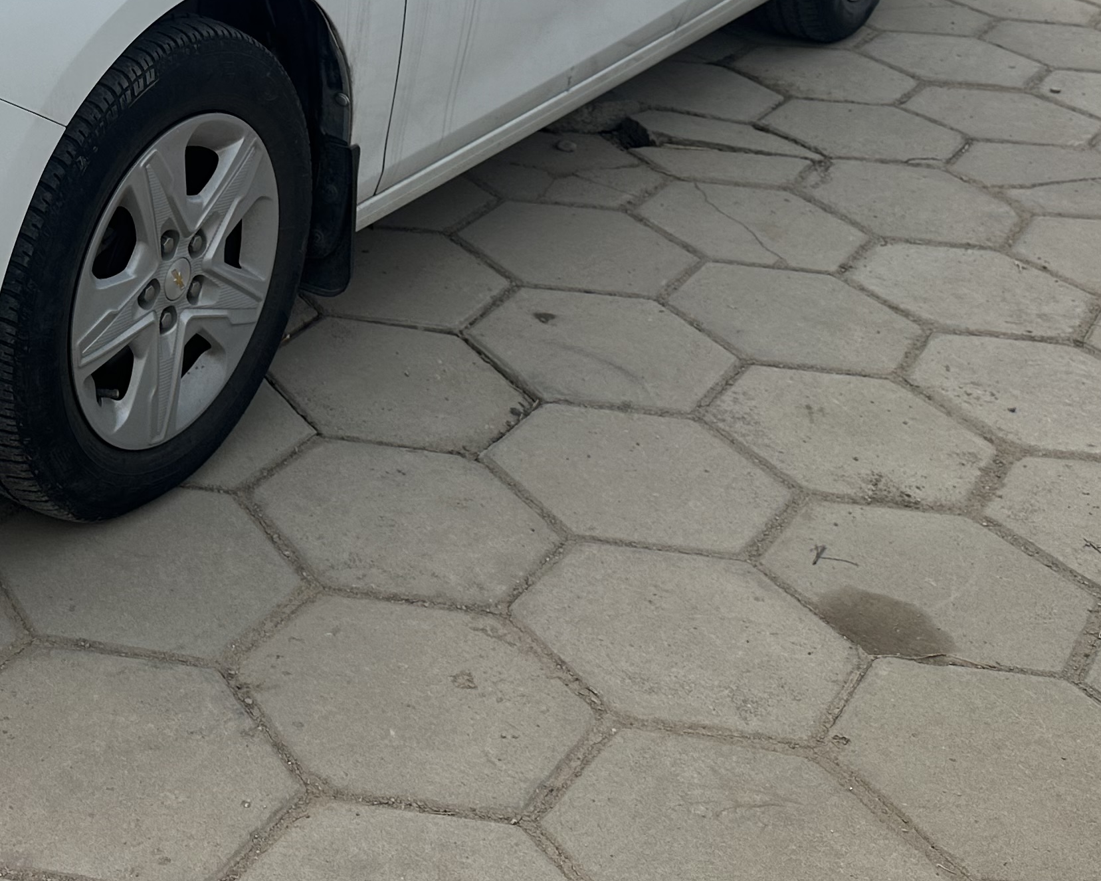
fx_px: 1858
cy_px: -35
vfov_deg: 25.2
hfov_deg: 30.7
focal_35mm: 57
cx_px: 11
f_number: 1.78
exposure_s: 1/1812
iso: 80
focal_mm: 6.86
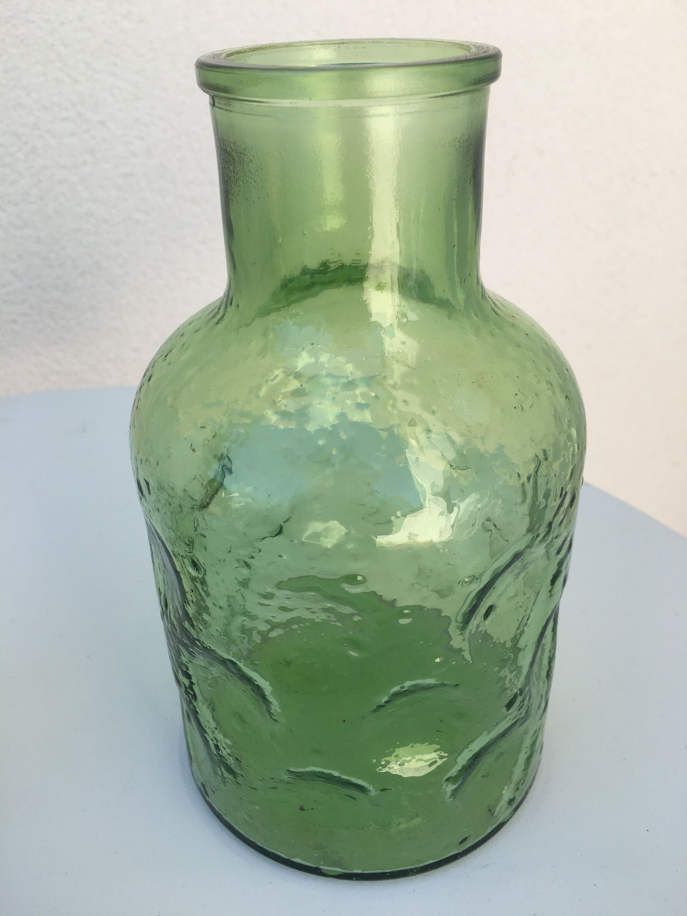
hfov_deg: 48.2
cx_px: 344
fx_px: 767
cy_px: 458
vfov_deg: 61.7
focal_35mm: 29
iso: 25
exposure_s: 1/523
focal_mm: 4.15
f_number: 2.2
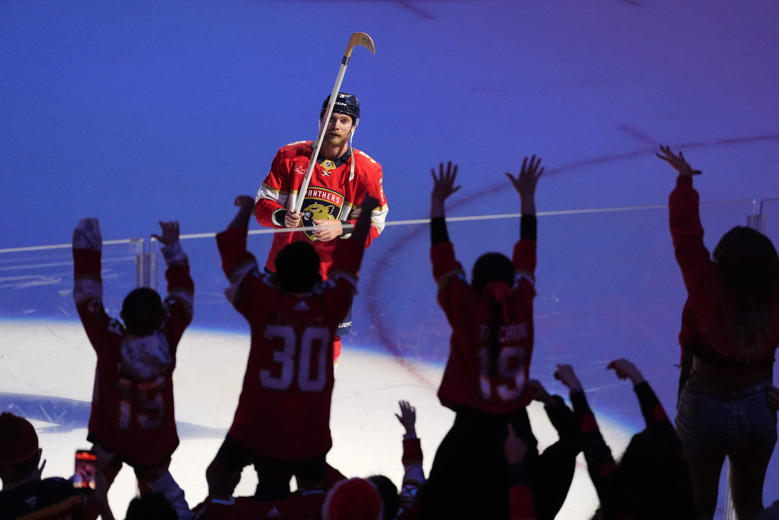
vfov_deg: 6.9
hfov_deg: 10.3
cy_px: 260
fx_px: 4328
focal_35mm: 200
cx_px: 390
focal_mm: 200
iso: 3200
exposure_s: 1/2000
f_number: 2.8
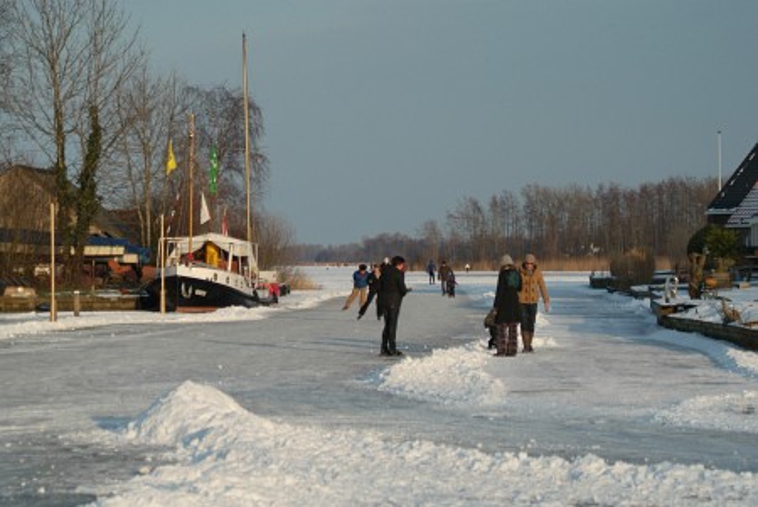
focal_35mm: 123
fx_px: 2592
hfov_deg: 16.6
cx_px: 379
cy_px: 254
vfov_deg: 11.2
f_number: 5.6
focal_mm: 82
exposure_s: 1/750
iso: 200
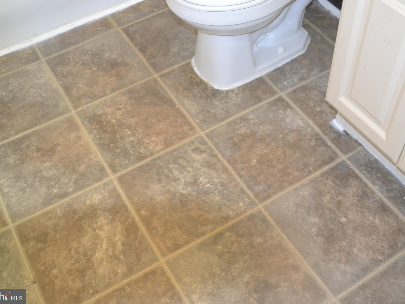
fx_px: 468
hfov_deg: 46.8
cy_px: 150
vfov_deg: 36.0
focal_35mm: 40
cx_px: 209
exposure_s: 1/60
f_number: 4
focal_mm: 24
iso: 1250
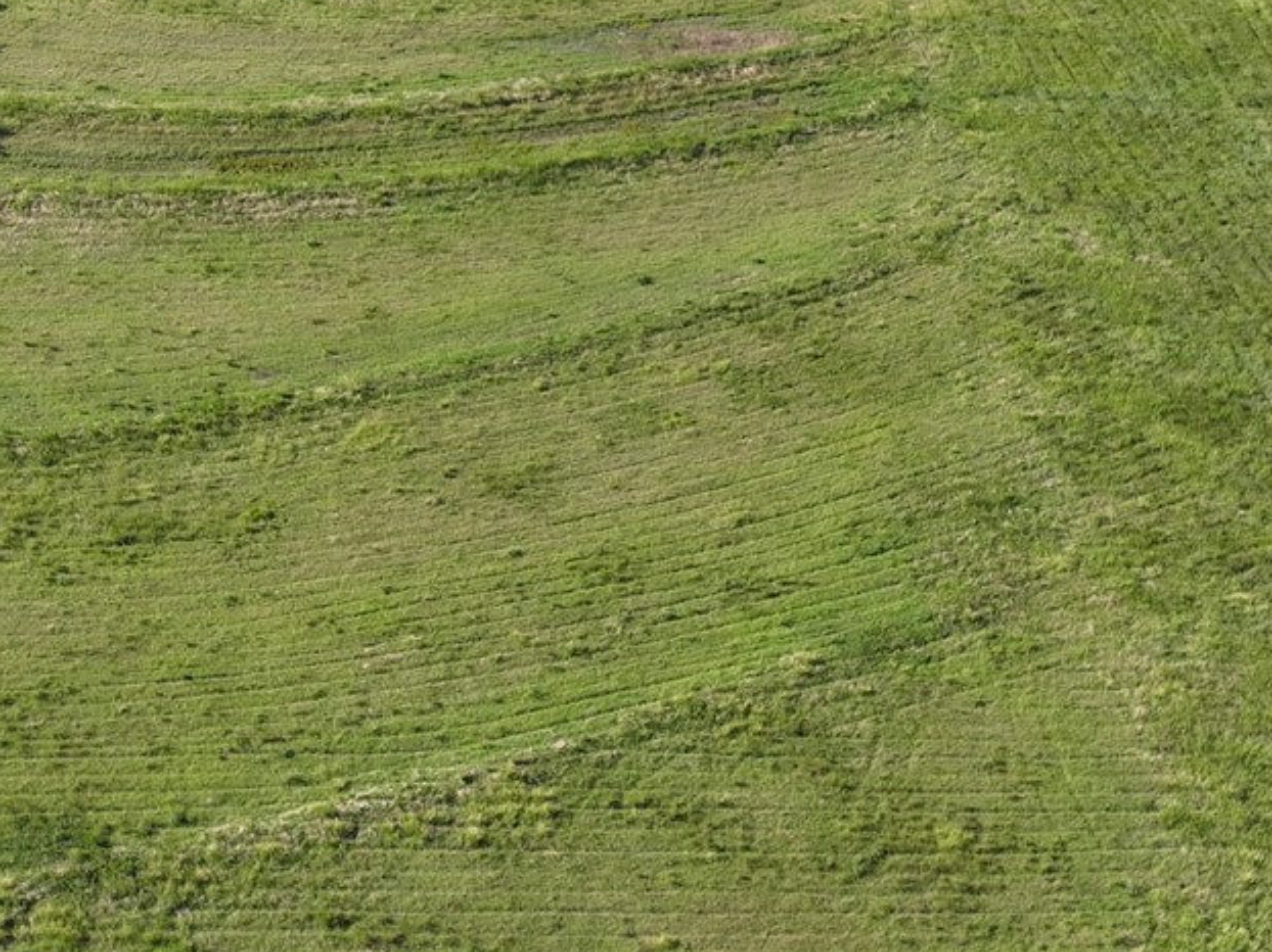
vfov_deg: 18.4
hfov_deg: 24.7
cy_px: 105
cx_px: 510
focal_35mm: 79
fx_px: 2902
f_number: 2.8
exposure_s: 1/1600
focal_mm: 12.29
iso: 110
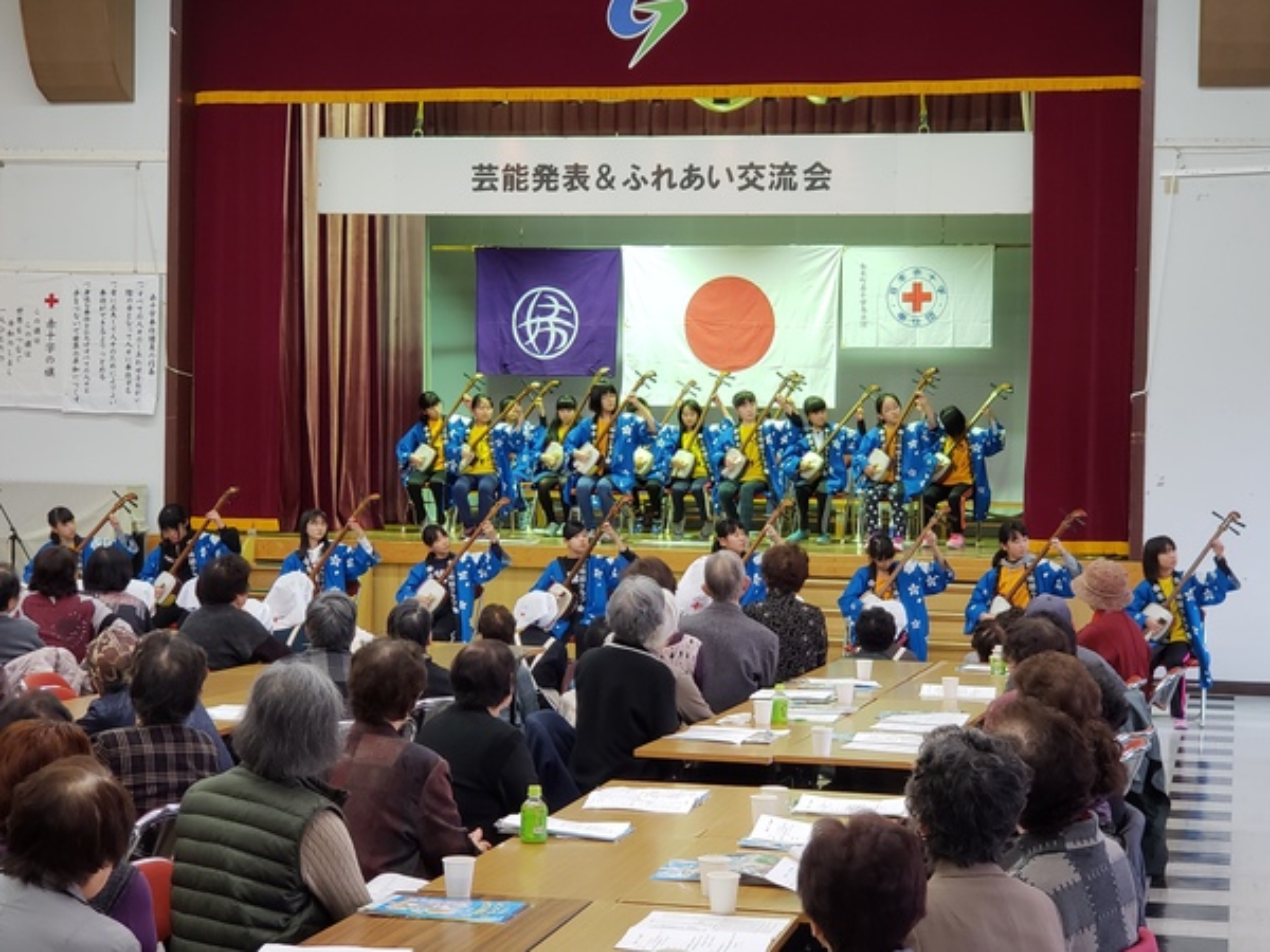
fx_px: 1908
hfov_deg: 36.8
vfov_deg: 28.0
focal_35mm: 52
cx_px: 635
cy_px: 476
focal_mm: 6
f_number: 2.4
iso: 125
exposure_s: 1/33
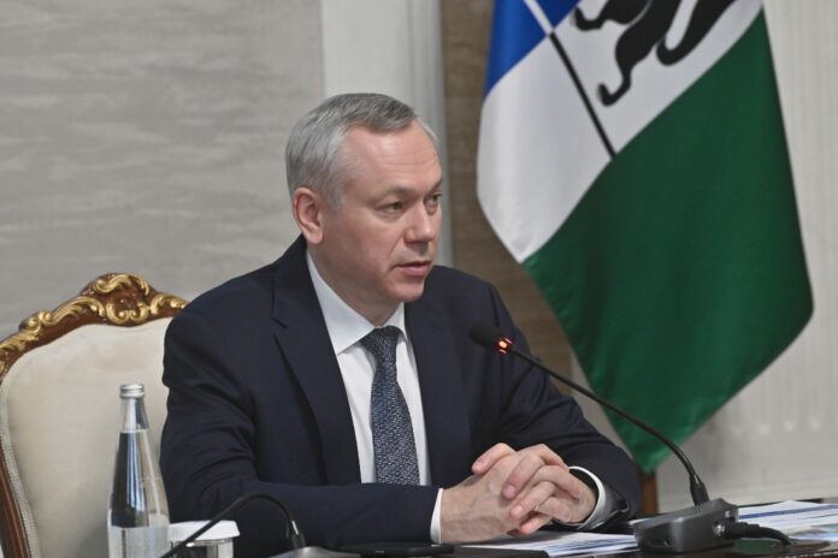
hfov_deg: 7.6
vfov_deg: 5.1
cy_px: 279
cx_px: 419
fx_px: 6285
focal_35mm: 270
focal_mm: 270
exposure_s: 1/125
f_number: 9
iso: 5000
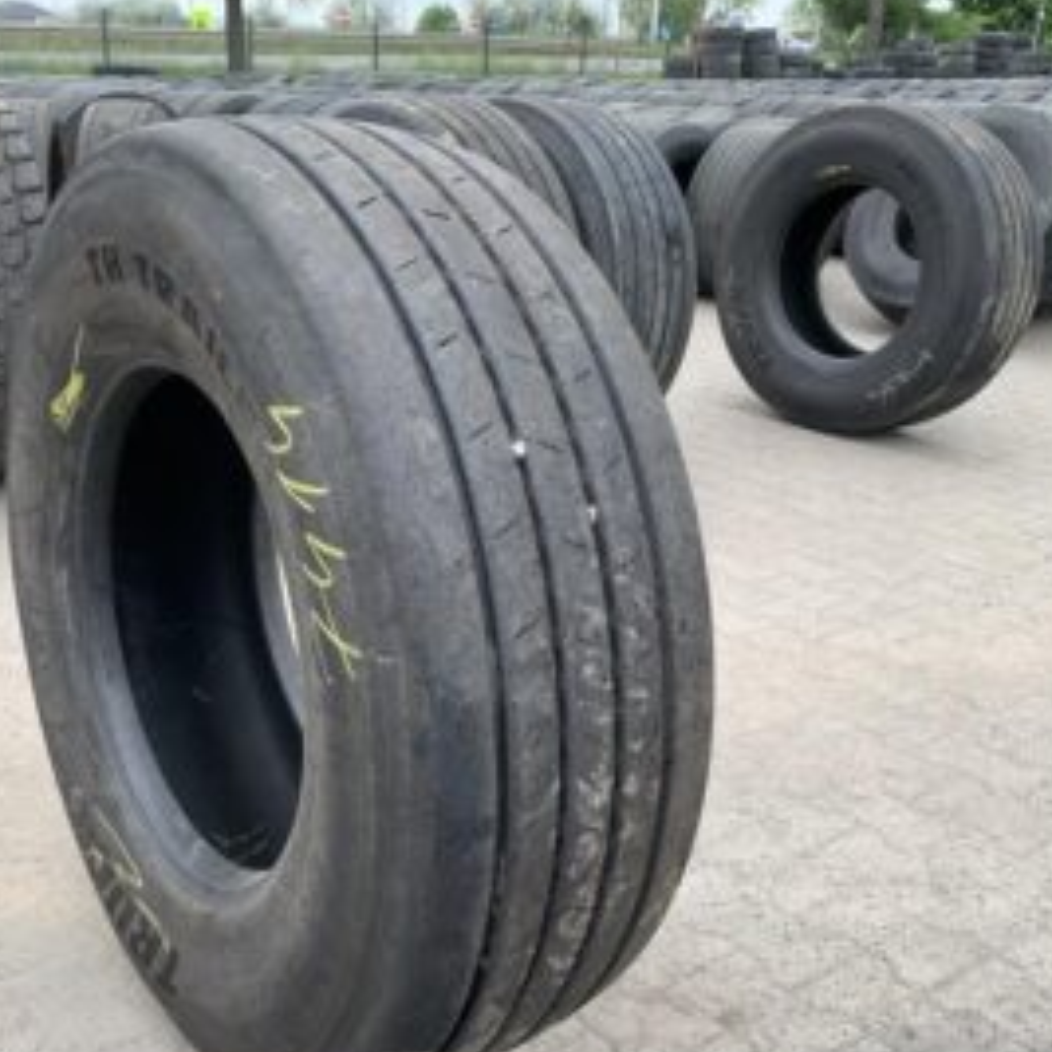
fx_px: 1272
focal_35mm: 37
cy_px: 613
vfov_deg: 44.8
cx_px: 378
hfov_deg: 44.5
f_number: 1.8
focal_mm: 4.25
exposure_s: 1/191
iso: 25
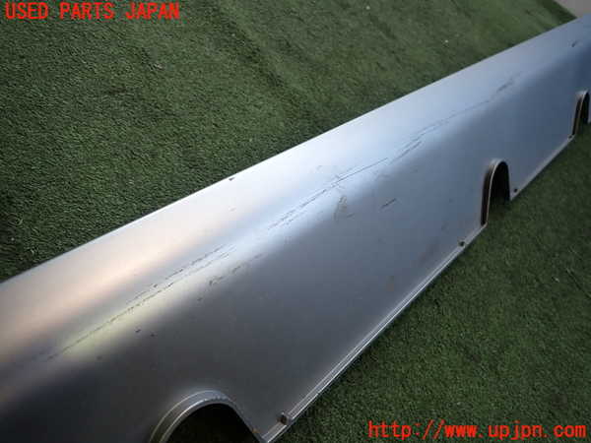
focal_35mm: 25
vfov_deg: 54.9
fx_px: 427
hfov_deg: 69.4
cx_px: 296
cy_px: 222
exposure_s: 1/125
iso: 160
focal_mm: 4.5
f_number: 2
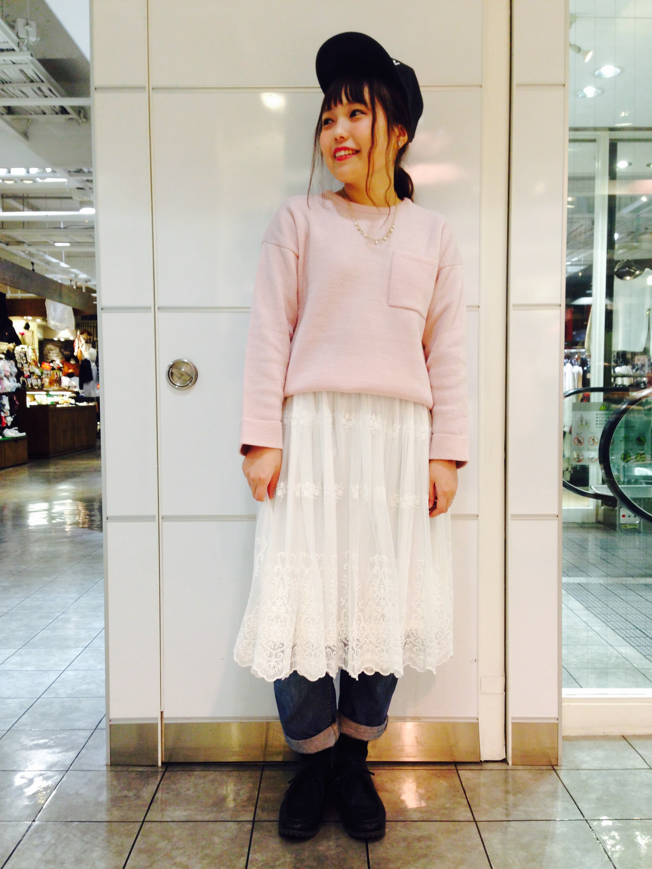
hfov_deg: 42.9
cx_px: 326
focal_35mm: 33
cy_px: 434
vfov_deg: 55.4
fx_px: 829
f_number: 2.4
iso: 64
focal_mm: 4.12
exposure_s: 1/20
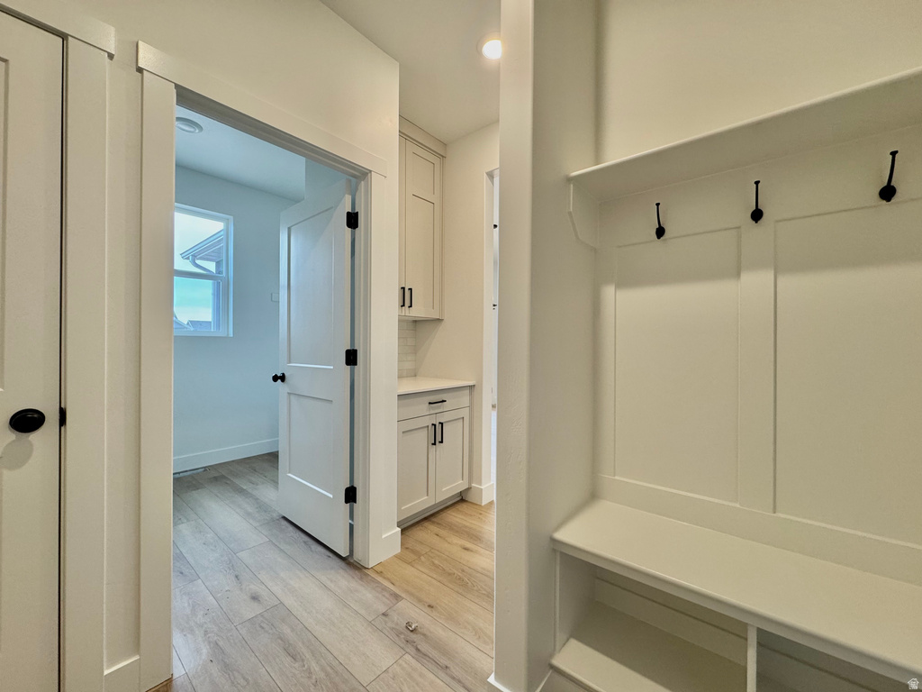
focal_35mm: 14
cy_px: 346
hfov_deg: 102.1
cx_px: 461
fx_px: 373
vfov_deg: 85.7
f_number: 2.2
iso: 200
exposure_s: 1/120
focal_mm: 2.22
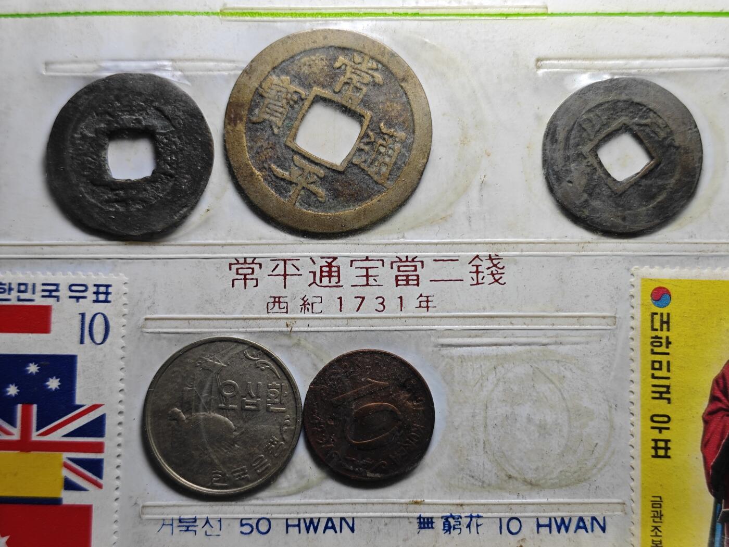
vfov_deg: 29.7
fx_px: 1032
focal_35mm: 49
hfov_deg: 38.9
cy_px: 274
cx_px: 364
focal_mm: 5.84
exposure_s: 1/100
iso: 80
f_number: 1.6
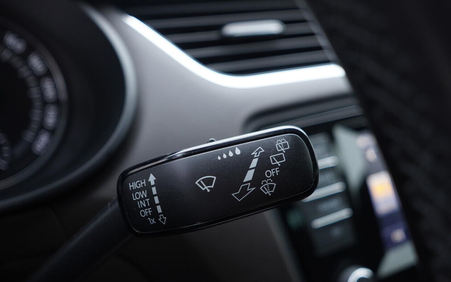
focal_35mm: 37
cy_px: 148
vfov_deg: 34.4
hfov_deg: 52.7
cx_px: 225
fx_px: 455
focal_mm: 24
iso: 250
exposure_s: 1/40
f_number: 2.8
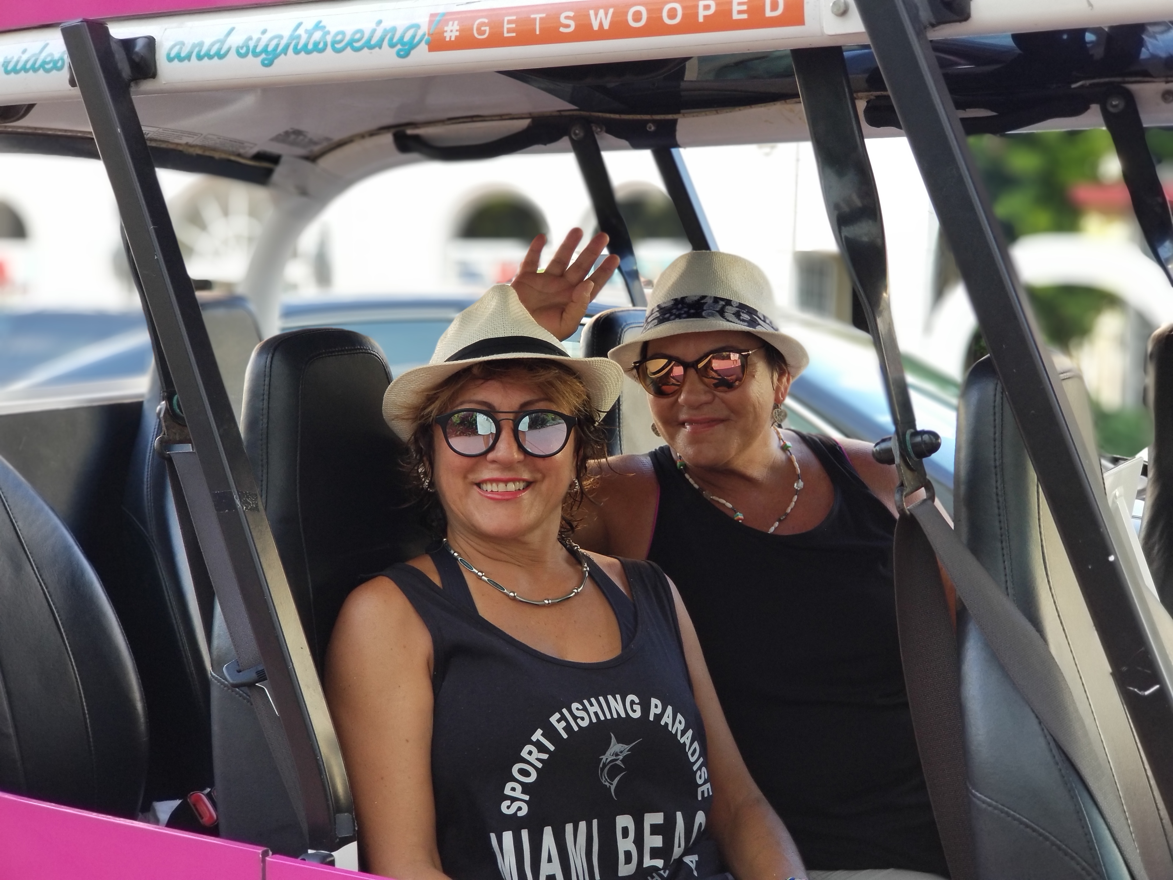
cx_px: 586
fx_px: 1762
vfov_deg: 28.0
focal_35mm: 52
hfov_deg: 36.8
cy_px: 440
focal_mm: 6
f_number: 2.4
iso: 32
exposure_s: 1/60
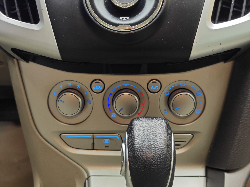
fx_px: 332
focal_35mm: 46
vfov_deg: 31.5
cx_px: 125
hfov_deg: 41.2
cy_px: 94
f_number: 1.9
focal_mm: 8.7
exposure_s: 1/25
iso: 1000
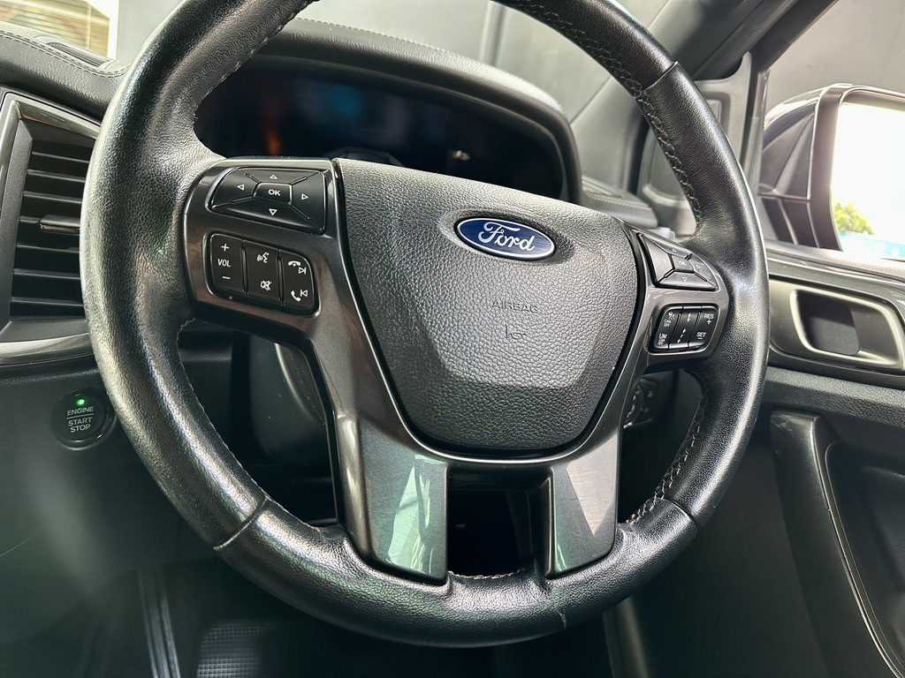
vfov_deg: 56.8
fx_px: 627
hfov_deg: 71.6
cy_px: 339
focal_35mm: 24
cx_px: 452
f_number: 1.78
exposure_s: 1/82
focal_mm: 6.86
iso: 250
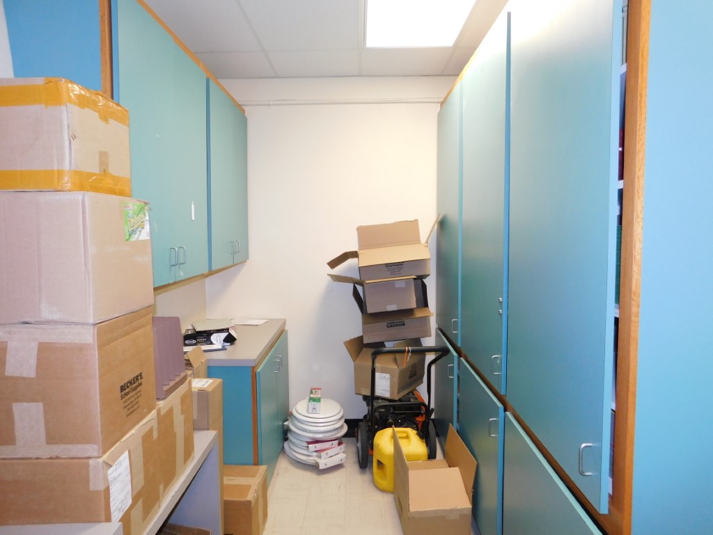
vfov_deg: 58.9
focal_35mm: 23
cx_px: 356
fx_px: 474
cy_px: 268
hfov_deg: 73.9
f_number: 3
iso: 180
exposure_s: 1/30
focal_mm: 4
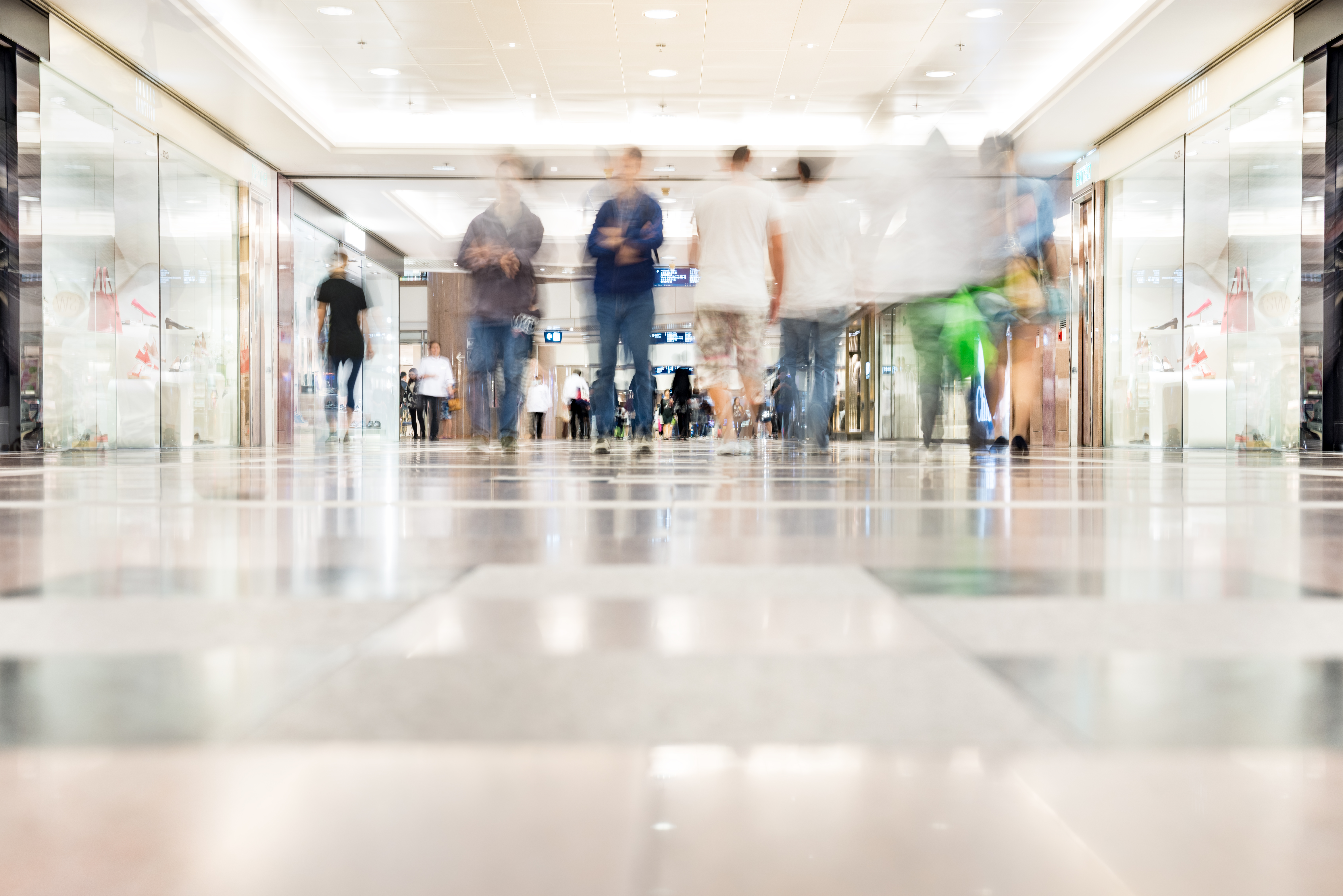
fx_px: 2052
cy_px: 448
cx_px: 672
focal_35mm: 55
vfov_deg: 24.6
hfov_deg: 36.2
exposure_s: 1
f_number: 7.1
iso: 100
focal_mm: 55
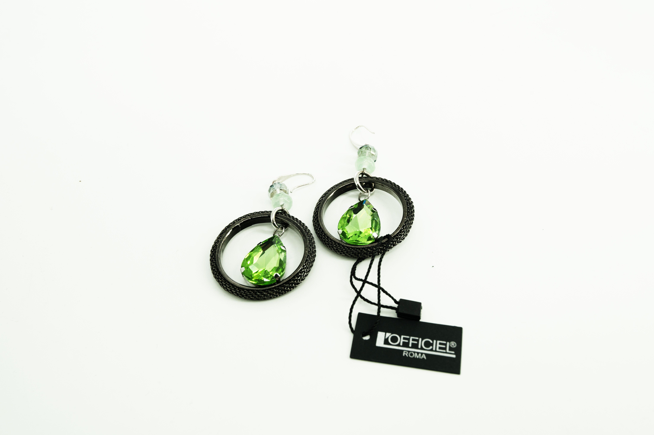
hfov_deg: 54.5
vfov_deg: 37.8
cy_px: 218
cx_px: 327
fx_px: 635
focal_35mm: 35
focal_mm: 35
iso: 200
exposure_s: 1/60
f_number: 11
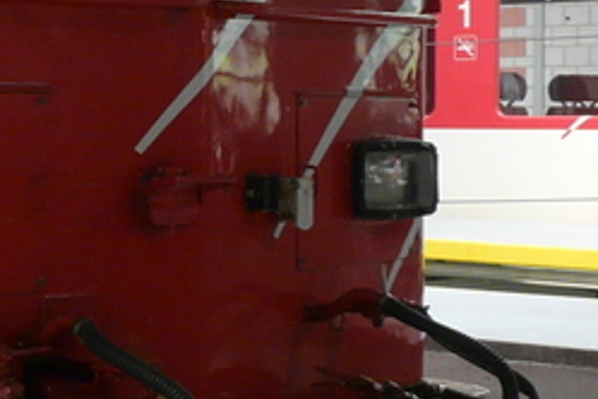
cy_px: 132
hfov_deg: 16.0
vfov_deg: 11.7
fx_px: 1943
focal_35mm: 117
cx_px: -312
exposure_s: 1/30
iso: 125
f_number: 2.8
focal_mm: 4.6
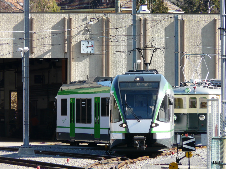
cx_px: 113
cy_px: 84
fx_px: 2520
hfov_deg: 5.1
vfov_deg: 3.9
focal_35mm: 386
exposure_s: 1/200
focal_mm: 63.3
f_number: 5
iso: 100
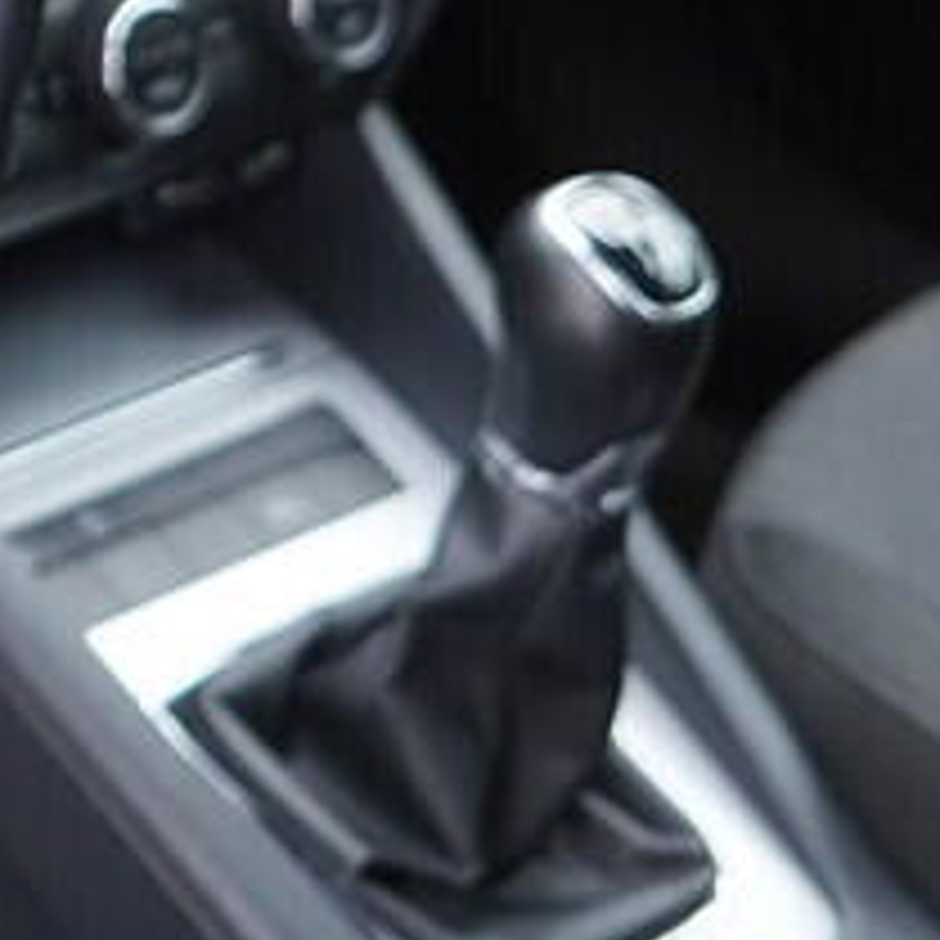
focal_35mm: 150
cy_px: -20
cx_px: -832
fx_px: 4608
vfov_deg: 11.5
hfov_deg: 10.8
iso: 250
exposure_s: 1/40
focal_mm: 24
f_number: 2.8
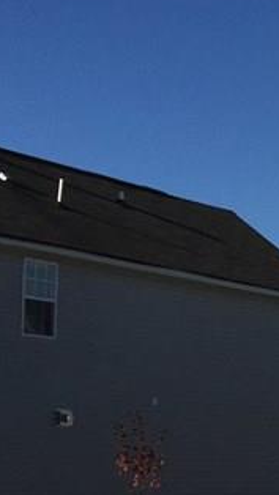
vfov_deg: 20.1
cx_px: 716
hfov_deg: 10.0
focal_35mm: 103
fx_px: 1352
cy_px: 504
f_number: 2.2
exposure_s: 1/6623
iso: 32
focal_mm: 4.15
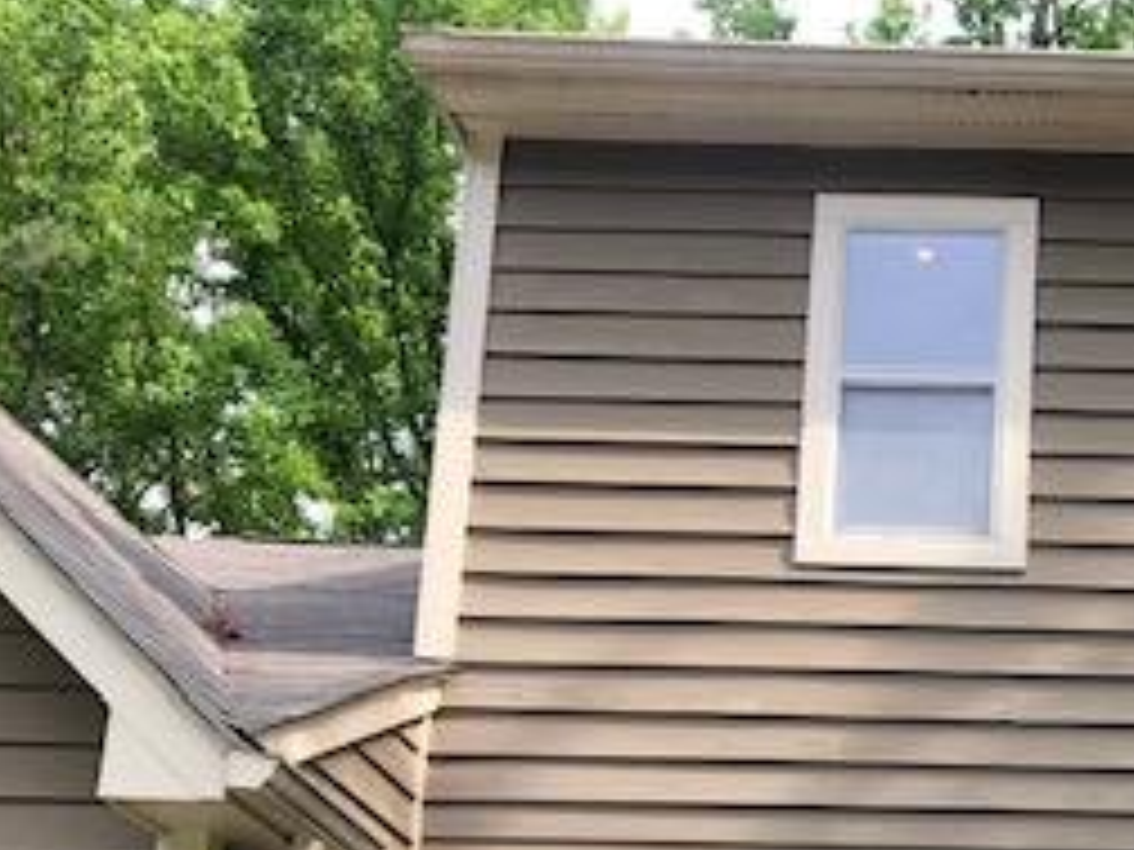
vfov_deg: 19.3
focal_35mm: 71
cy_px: 1061
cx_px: 1350
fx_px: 2326
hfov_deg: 24.8
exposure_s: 1/208
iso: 20
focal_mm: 3.99
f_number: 1.8
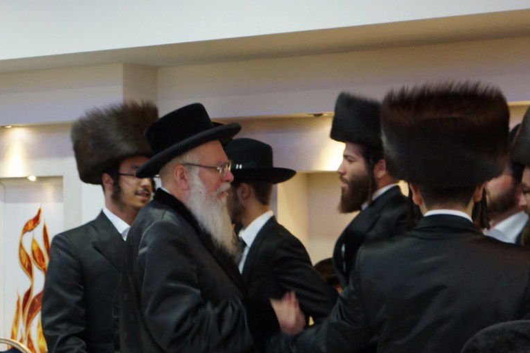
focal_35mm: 61
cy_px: 232
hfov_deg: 32.7
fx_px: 894
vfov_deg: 22.3
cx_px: 360
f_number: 4
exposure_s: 1/60
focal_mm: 27
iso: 800
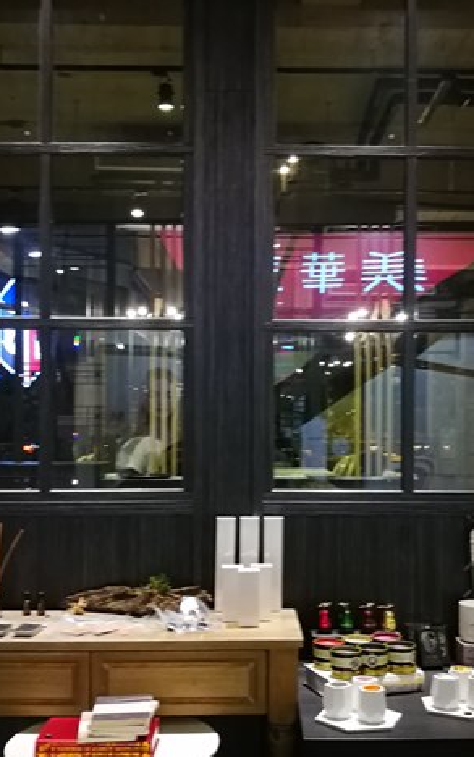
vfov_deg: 45.2
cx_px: 267
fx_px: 908
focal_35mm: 44
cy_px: 427
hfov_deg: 29.2
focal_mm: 4.5
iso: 500
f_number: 2.2
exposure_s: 1/20
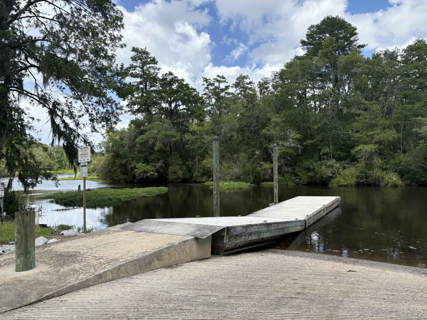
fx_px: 321
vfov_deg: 53.1
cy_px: 160
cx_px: 214
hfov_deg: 67.3
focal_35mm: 26
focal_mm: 5.96
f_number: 1.6
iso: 64
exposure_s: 1/2865
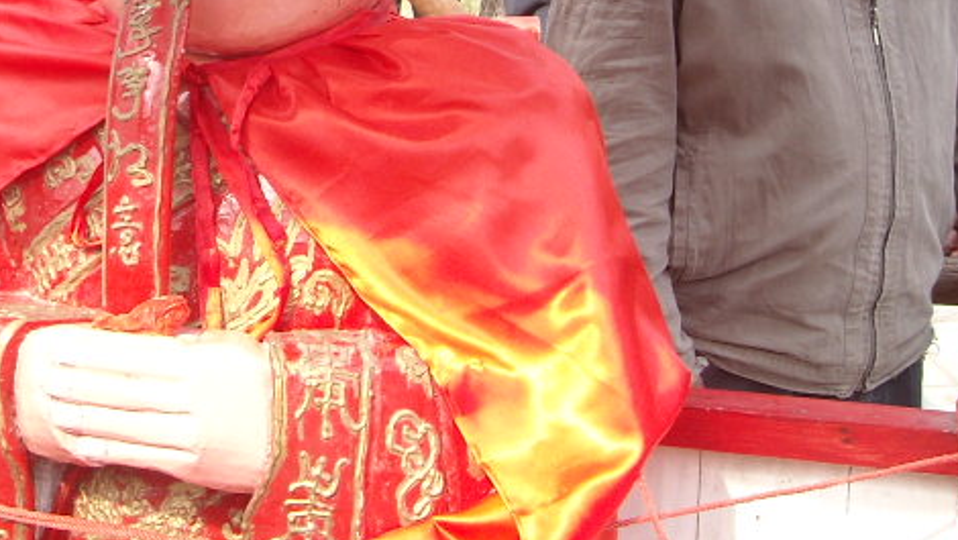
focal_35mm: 83
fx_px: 2110
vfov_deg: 14.4
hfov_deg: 25.2
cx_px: 222
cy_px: -6
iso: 64
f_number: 2.8
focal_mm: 5.7
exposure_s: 1/184
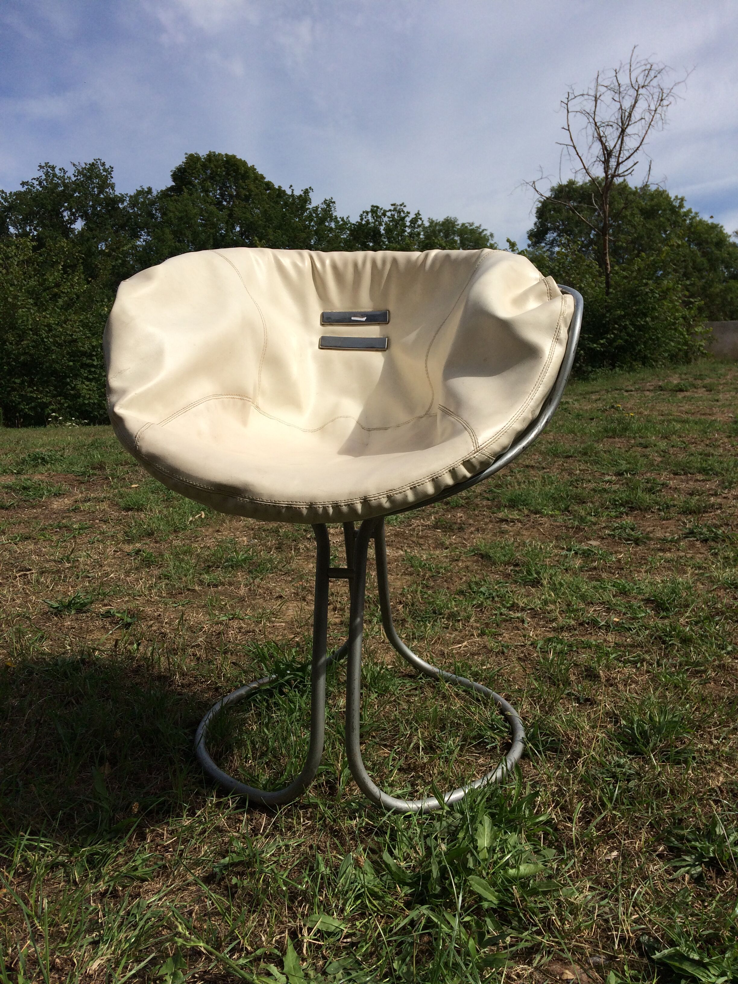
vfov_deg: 61.7
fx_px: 824
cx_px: 369
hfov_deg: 48.2
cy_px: 492
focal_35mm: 29
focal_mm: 4.15
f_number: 2.2
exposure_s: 1/4115
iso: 32
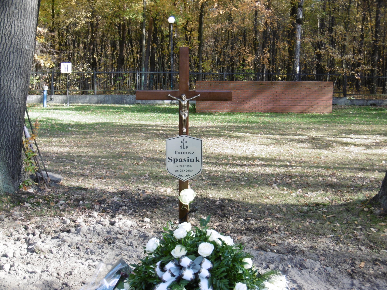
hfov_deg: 37.5
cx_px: 194
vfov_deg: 28.6
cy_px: 145
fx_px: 570
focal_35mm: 51
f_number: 4
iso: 100
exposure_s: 1/80
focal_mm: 9.2
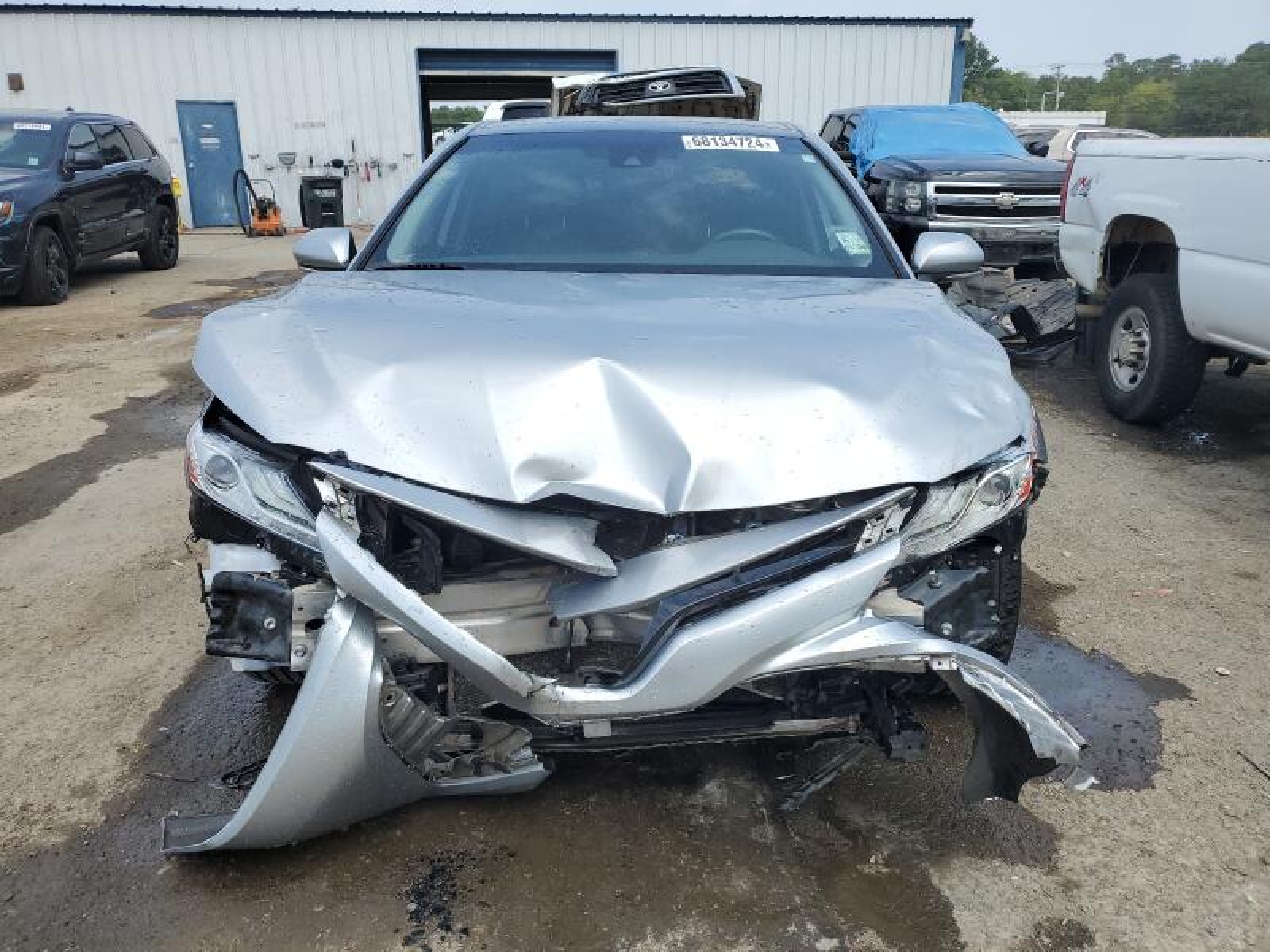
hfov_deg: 67.3
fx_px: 954
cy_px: 476
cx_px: 635
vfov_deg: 53.1
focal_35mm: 26
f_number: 1.5
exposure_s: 1/2500
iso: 50
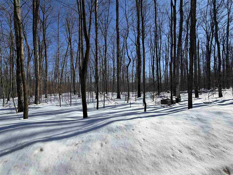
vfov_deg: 85.6
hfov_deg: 102.1
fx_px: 94
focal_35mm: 14
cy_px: 88
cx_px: 116
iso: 20
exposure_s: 1/1399
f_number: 2.2
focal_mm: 2.22
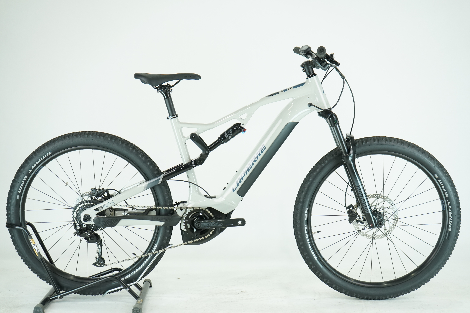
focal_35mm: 53
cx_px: 235
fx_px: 692
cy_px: 156
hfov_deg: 37.5
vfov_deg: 25.5
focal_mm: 53
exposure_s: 1/200
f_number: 5.6
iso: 1600
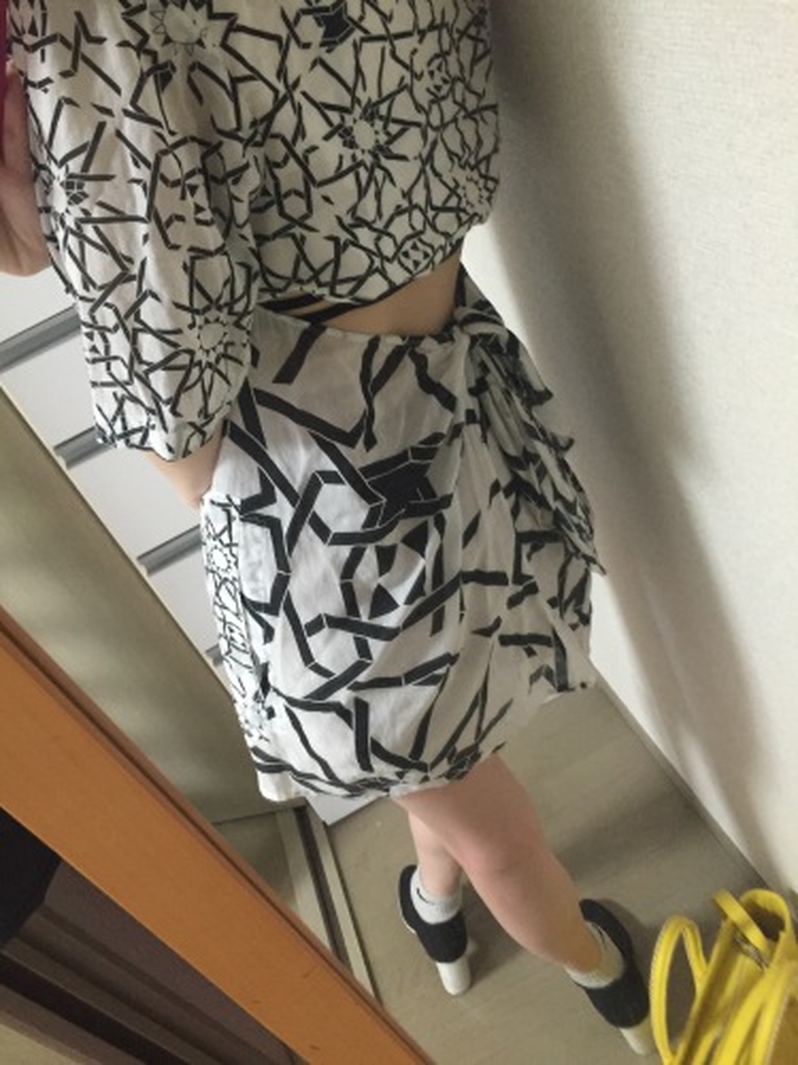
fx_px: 891
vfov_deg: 61.7
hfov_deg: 48.2
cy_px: 532
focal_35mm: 29
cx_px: 399
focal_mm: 4.15
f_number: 2.2
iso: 250
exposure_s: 1/24
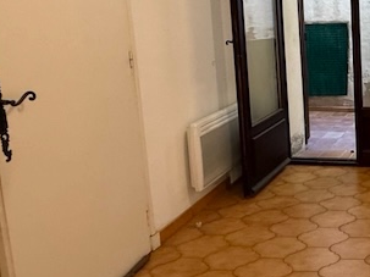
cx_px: 431
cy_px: 54
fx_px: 395
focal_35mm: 37
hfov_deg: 38.7
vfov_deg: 37.2
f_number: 2.2
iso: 400
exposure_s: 1/50
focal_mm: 2.22
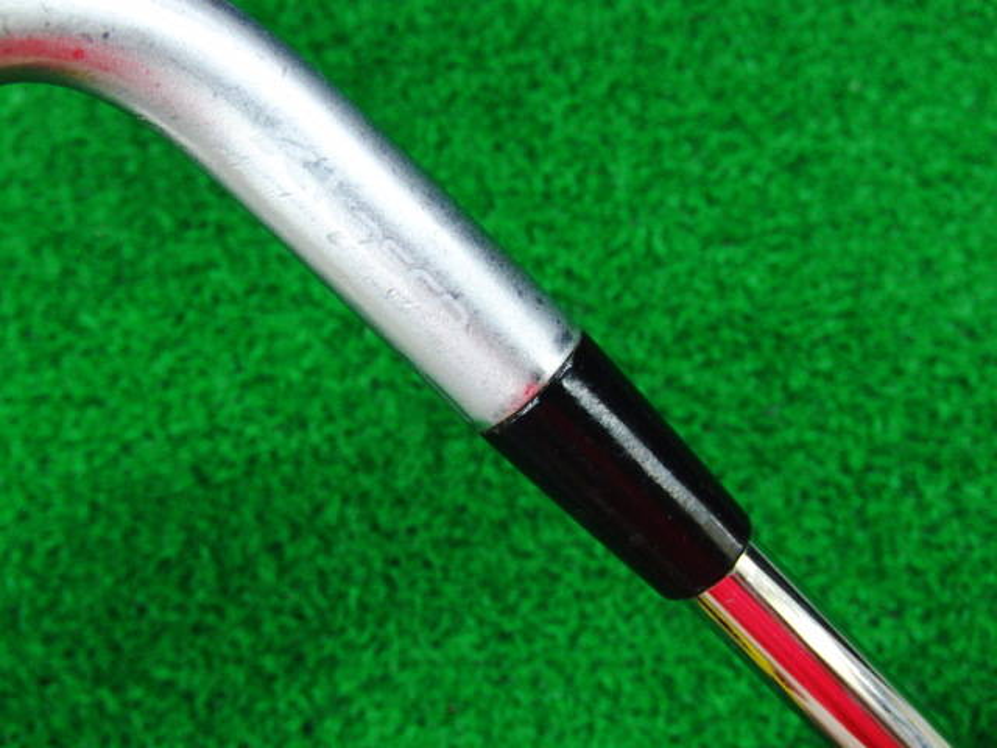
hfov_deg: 50.1
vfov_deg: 38.7
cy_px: 374
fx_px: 1066
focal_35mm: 37
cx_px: 498
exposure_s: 1/40
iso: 400
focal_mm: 6.42
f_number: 3.6
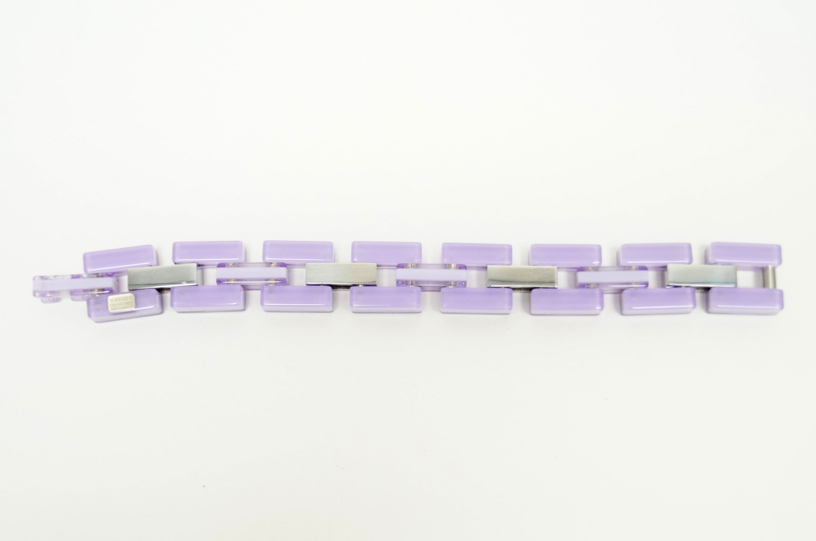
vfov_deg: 29.8
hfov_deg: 43.7
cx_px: 408
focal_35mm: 45
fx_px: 1018
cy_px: 270
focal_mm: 30
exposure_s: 1/60
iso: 1250
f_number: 4.5
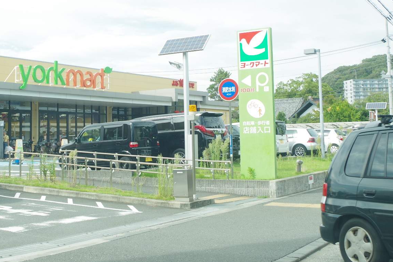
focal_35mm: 52
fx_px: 568
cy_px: 85
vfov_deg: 25.8
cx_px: 125
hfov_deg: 37.7
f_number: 7.1
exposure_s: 1/160
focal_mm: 21.25
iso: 200
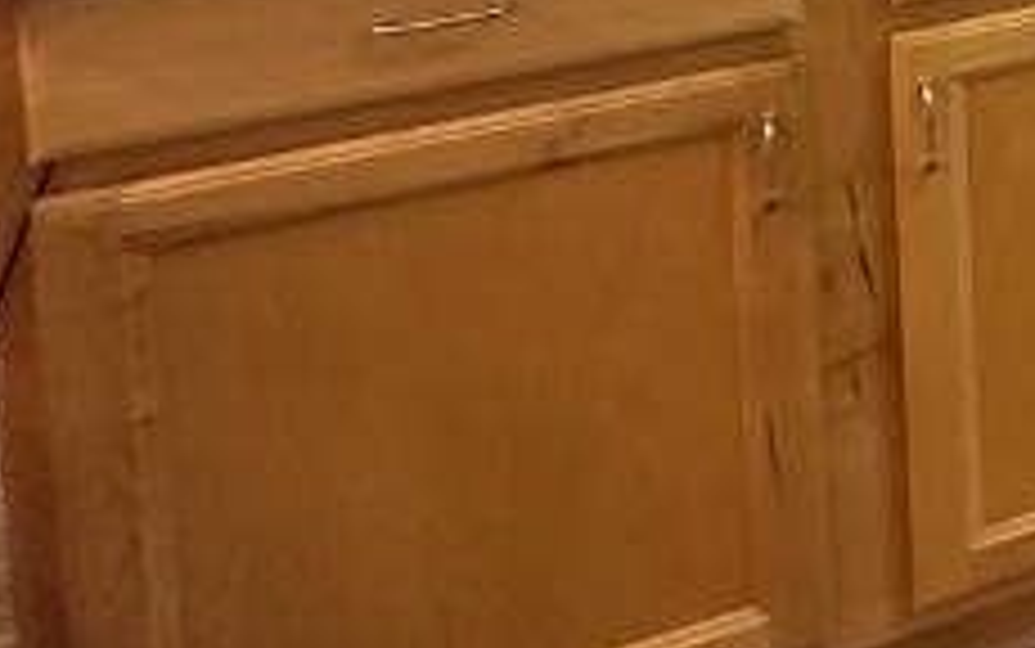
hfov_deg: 19.7
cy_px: -608
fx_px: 1863
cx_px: 1994
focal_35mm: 66
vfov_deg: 15.9
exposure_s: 1/60
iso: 200
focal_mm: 2.22
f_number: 2.2
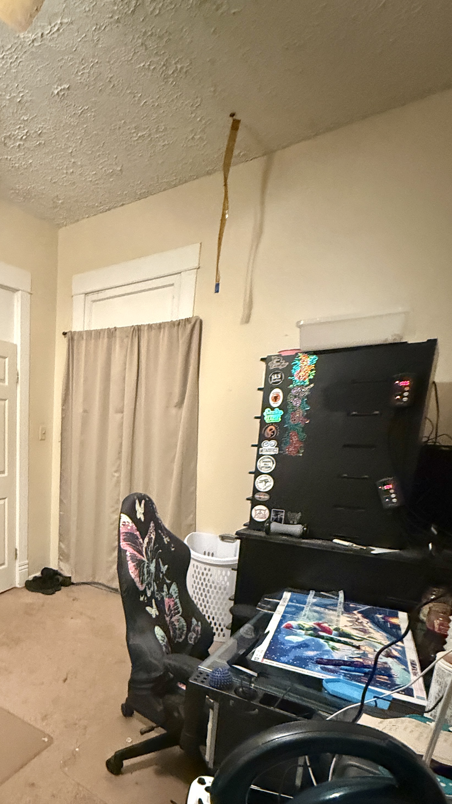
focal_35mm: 21
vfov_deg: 80.9
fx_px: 447
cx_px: 55
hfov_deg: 48.6
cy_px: 540
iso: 1000
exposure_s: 1/40
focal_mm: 2.22
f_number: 2.2
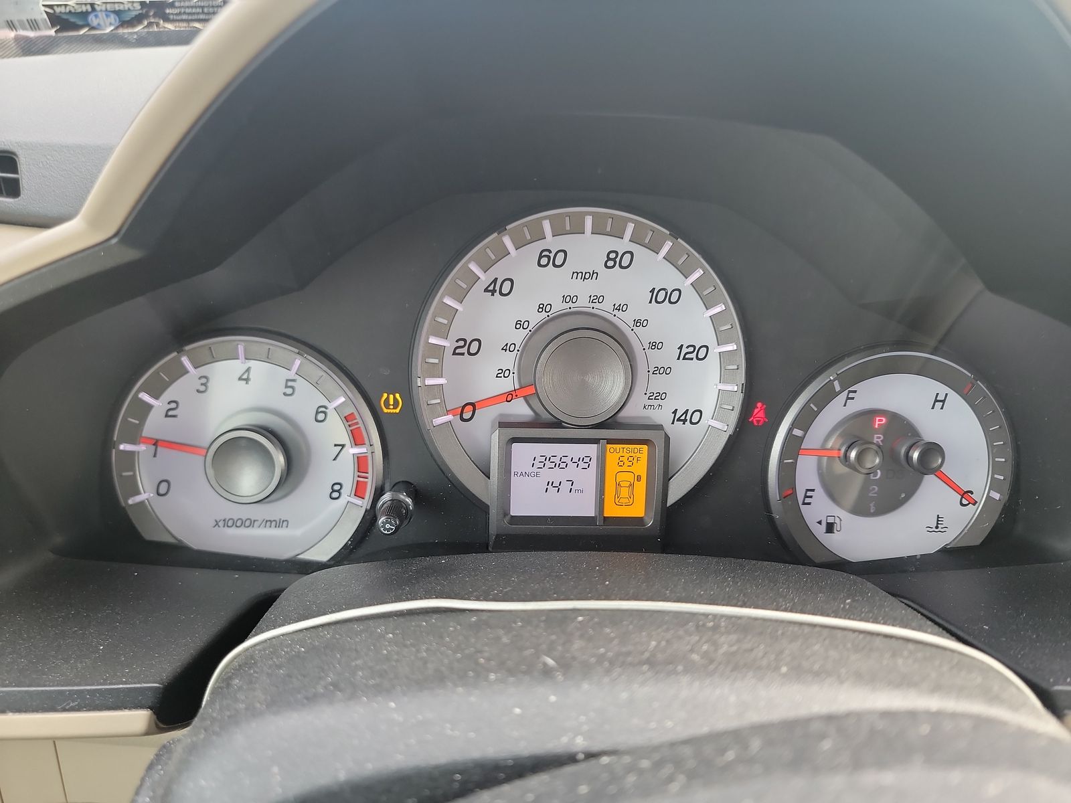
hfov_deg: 71.6
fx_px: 743
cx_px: 536
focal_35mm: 24
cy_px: 402
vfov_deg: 56.8
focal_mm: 6.7
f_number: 1.8
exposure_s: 1/59
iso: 254
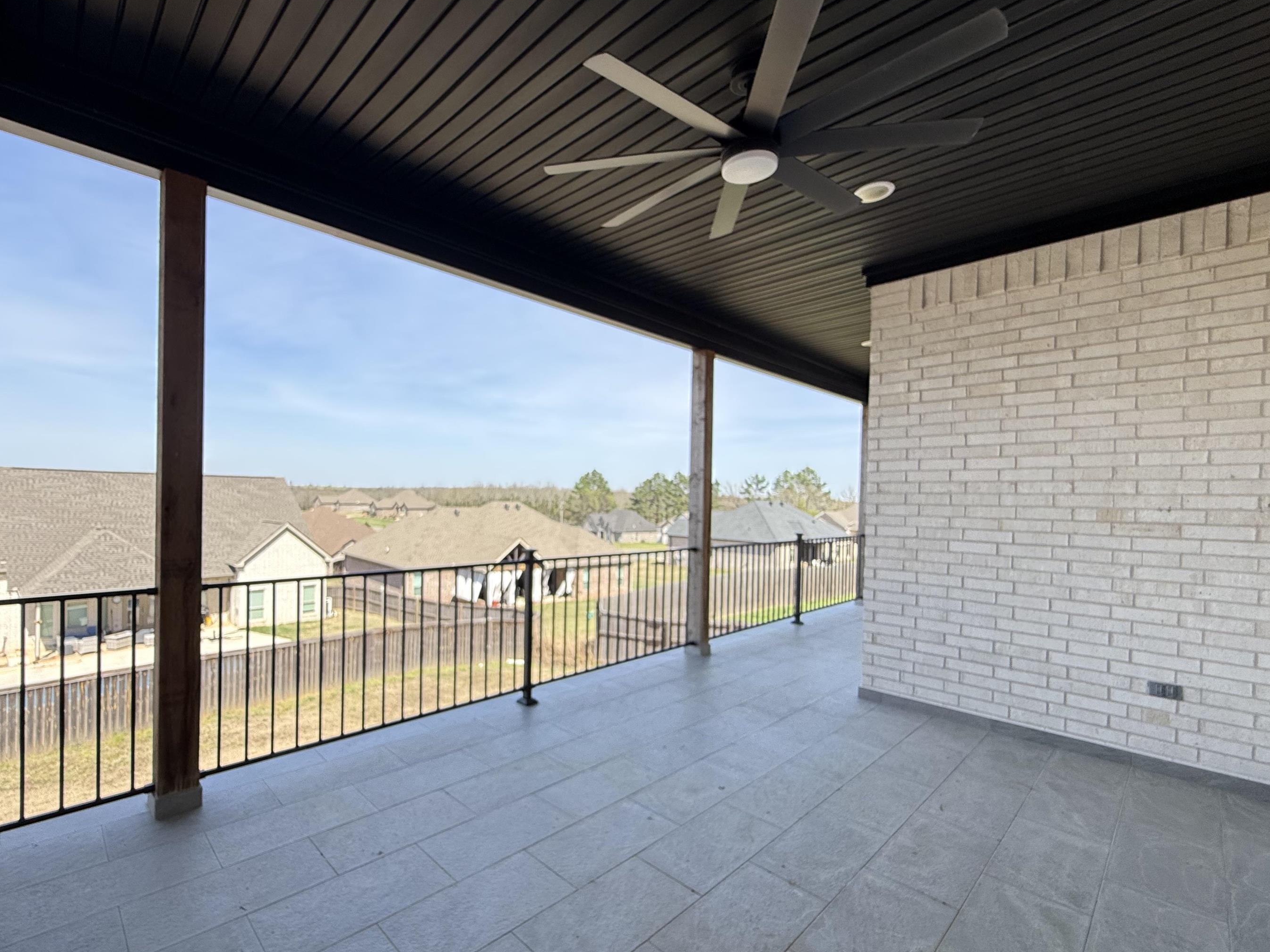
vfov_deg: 78.0
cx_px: 551
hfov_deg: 94.0
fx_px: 587
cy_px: 500
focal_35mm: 16
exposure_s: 1/479
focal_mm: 2.22
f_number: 2.2
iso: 64
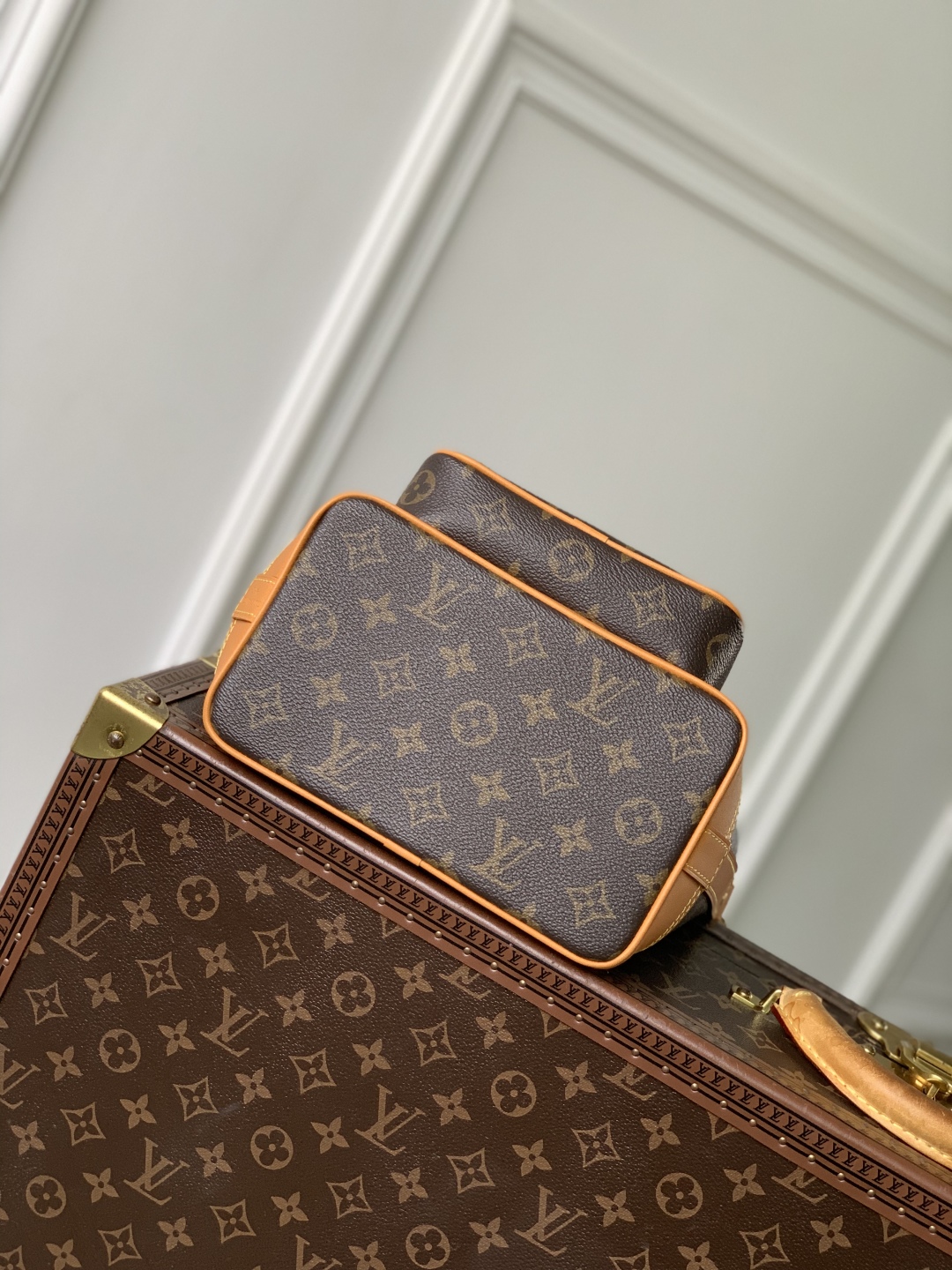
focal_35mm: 52
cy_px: 635
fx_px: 1907
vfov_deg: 36.8
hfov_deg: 28.0
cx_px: 476
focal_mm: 6
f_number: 2.4
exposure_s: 1/122
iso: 80
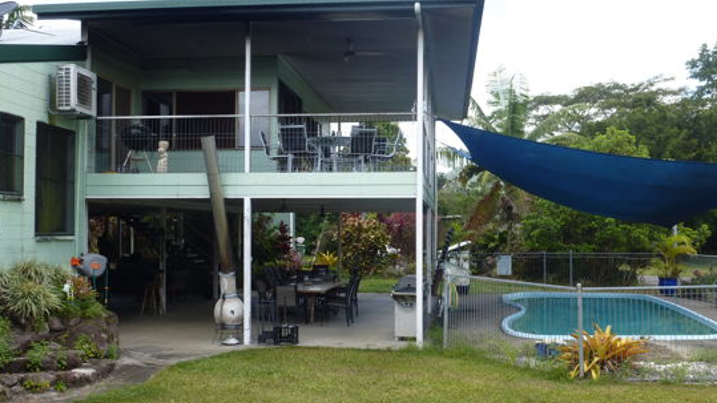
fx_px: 760
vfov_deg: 29.7
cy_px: 207
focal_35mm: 40
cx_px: 360
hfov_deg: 50.5
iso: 100
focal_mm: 6.4
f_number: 4
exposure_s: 1/200
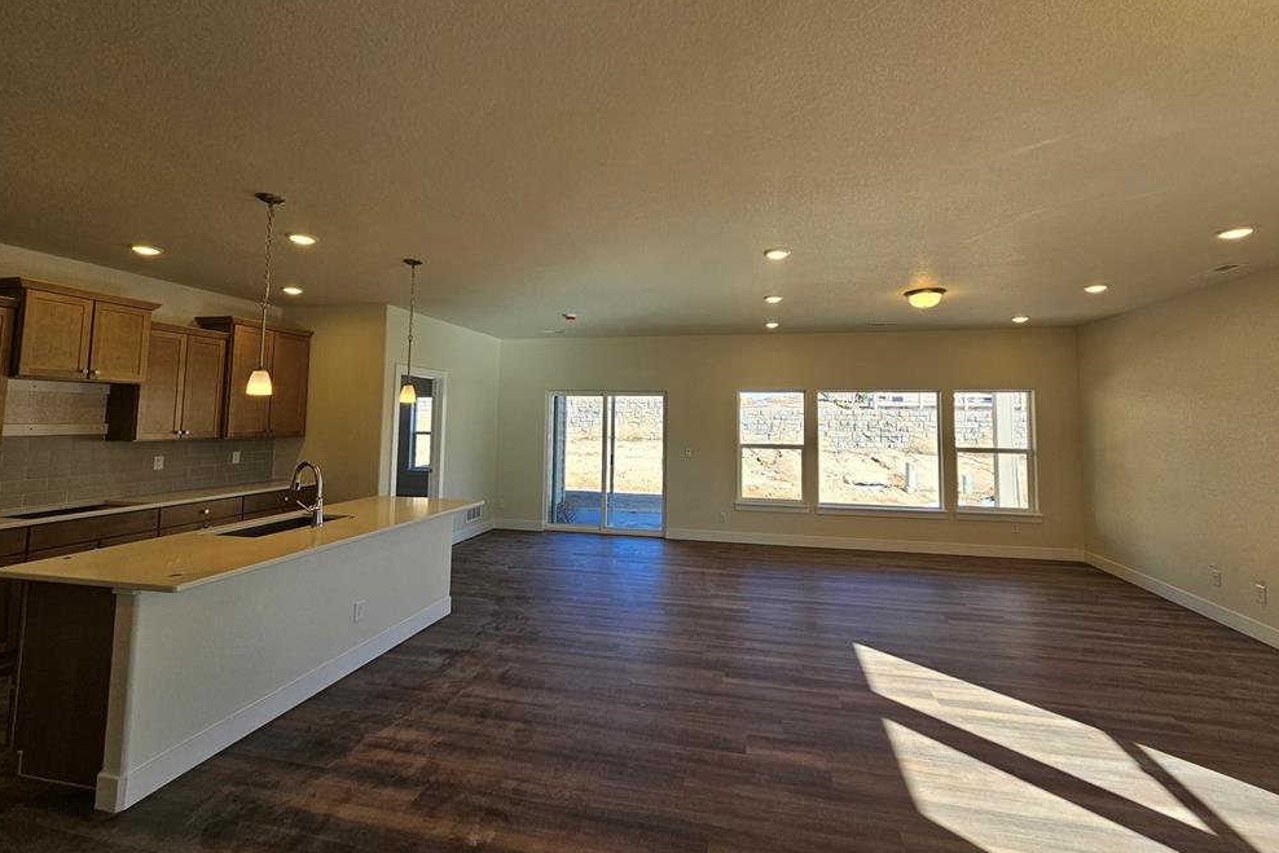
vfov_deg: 80.9
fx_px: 497
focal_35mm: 14
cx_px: 649
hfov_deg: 104.2
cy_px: 377
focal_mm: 2.2
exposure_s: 1/191
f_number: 2.2
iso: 50
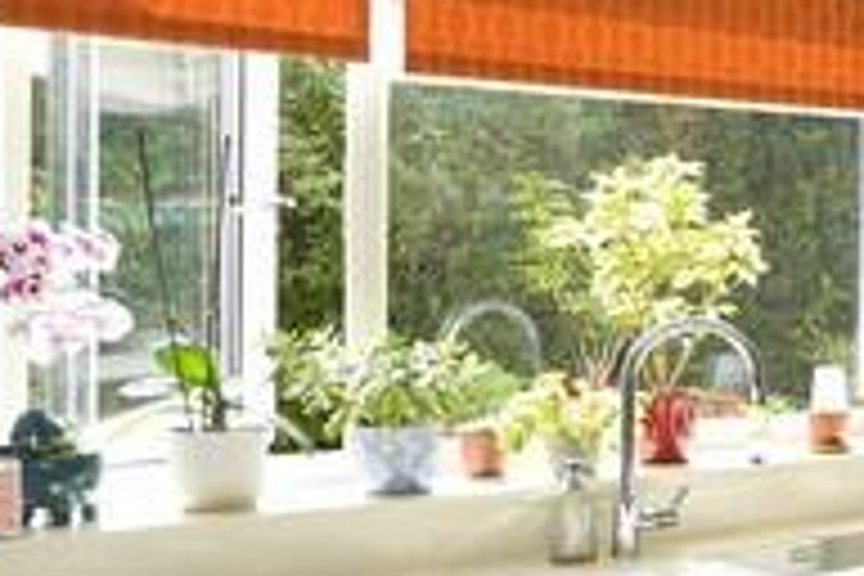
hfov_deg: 22.5
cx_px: 1444
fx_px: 1536
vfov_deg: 21.2
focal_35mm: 64
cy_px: 268
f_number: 4
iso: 160
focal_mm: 12
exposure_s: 1/160
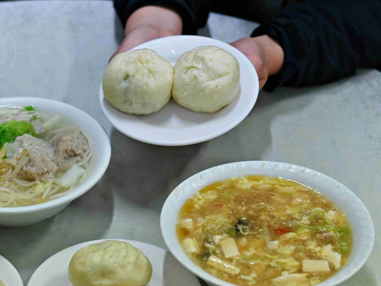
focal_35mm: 107
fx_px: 1178
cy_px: 186
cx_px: 102
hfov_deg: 18.3
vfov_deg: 13.8
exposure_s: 1/200
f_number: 3.2
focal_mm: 50
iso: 900
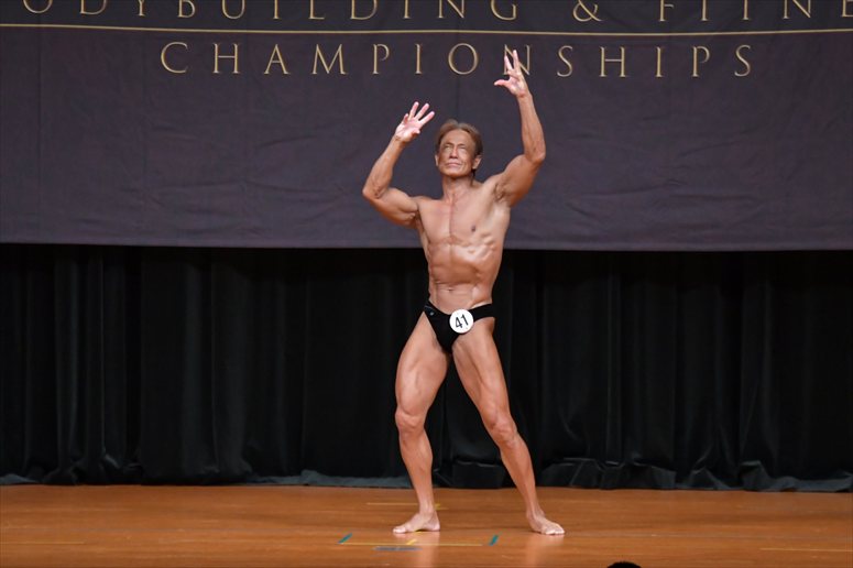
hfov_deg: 8.6
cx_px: 426
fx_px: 5684
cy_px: 284
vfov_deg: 5.7
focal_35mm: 240
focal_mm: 160
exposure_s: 1/400
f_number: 5.6
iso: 5000
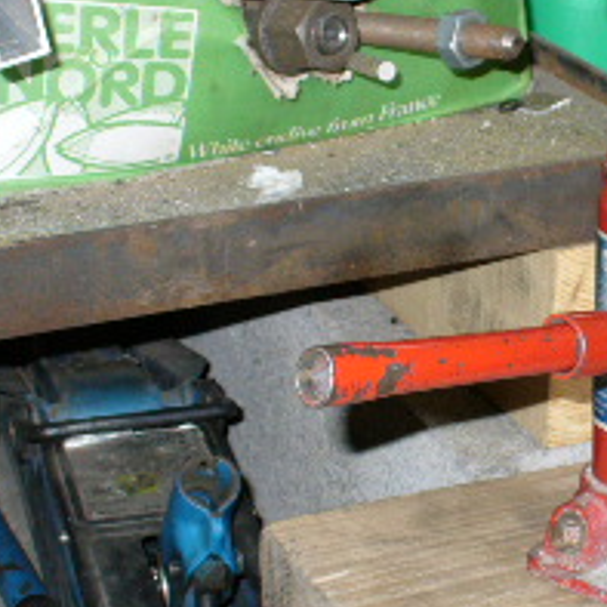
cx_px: 699
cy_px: 299
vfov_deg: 16.4
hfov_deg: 15.9
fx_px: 2103
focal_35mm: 106
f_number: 2.8
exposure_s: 1/30
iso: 100
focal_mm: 6.1
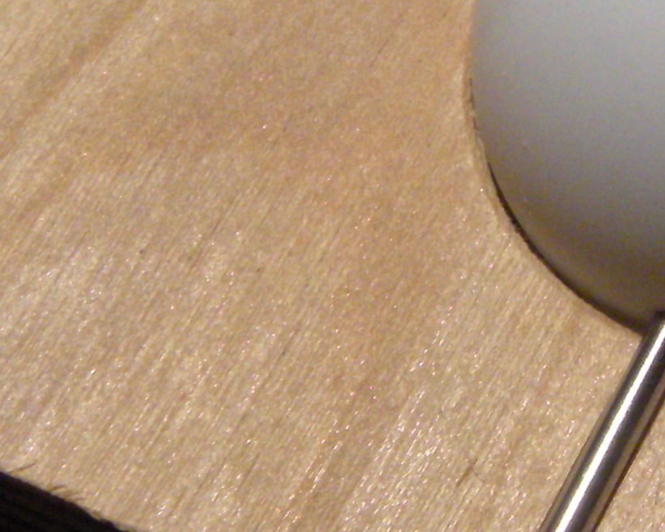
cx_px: 808
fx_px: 2972
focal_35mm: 151
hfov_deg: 12.5
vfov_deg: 10.2
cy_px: 193
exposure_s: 1/53.2
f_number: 3.8
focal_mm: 5.9
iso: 240
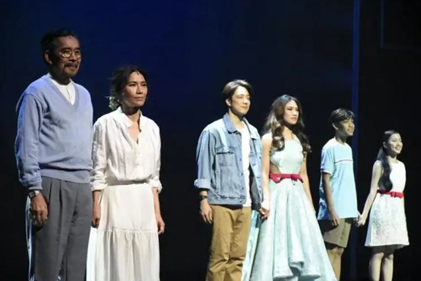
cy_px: 140
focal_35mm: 176
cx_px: 216
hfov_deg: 11.7
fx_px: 2058
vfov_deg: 7.8
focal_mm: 112
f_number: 5.6
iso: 12800
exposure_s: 1/80
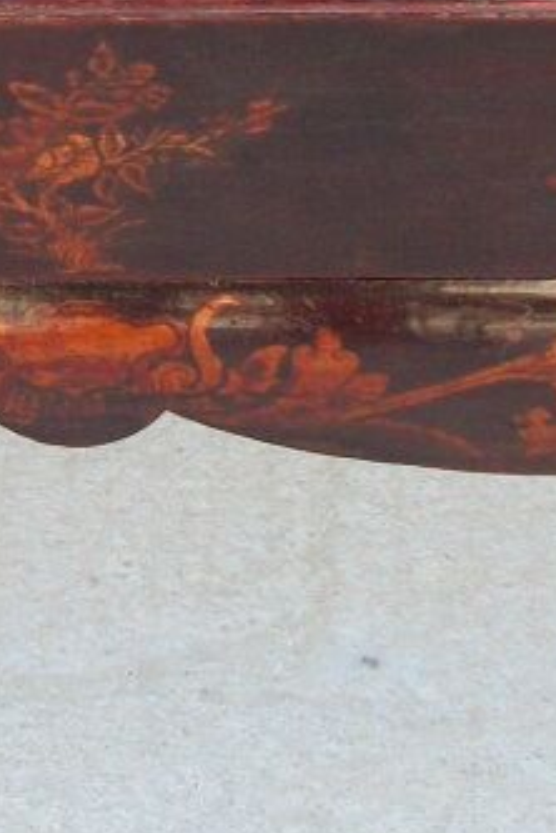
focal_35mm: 128
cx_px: 105
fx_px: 2965
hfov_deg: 10.7
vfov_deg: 15.8
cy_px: 65
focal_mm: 5.7
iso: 80
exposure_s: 1/125
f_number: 2.9
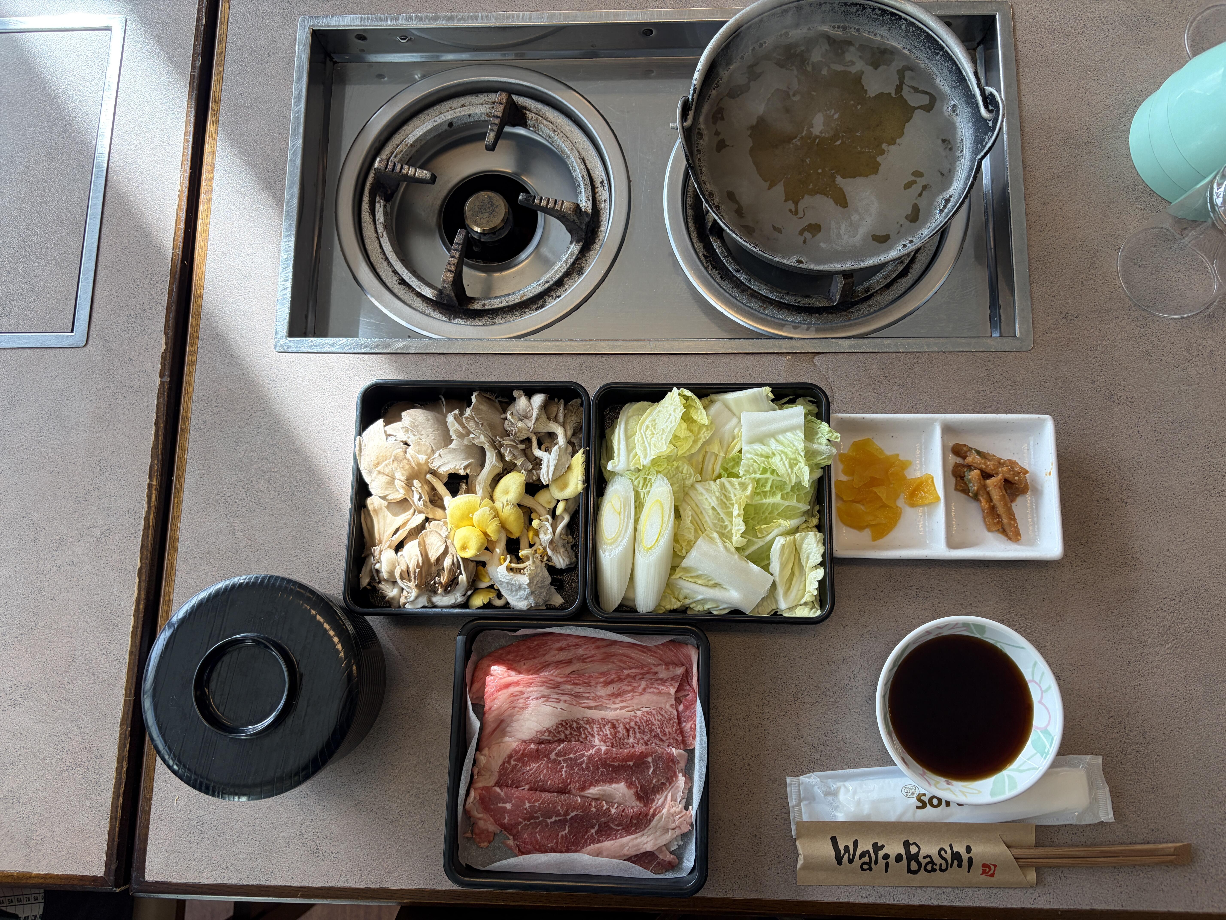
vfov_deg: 53.1
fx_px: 921
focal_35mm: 26
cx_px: 613
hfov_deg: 67.3
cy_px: 460
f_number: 1.6
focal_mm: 5.96
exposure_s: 1/322
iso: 50
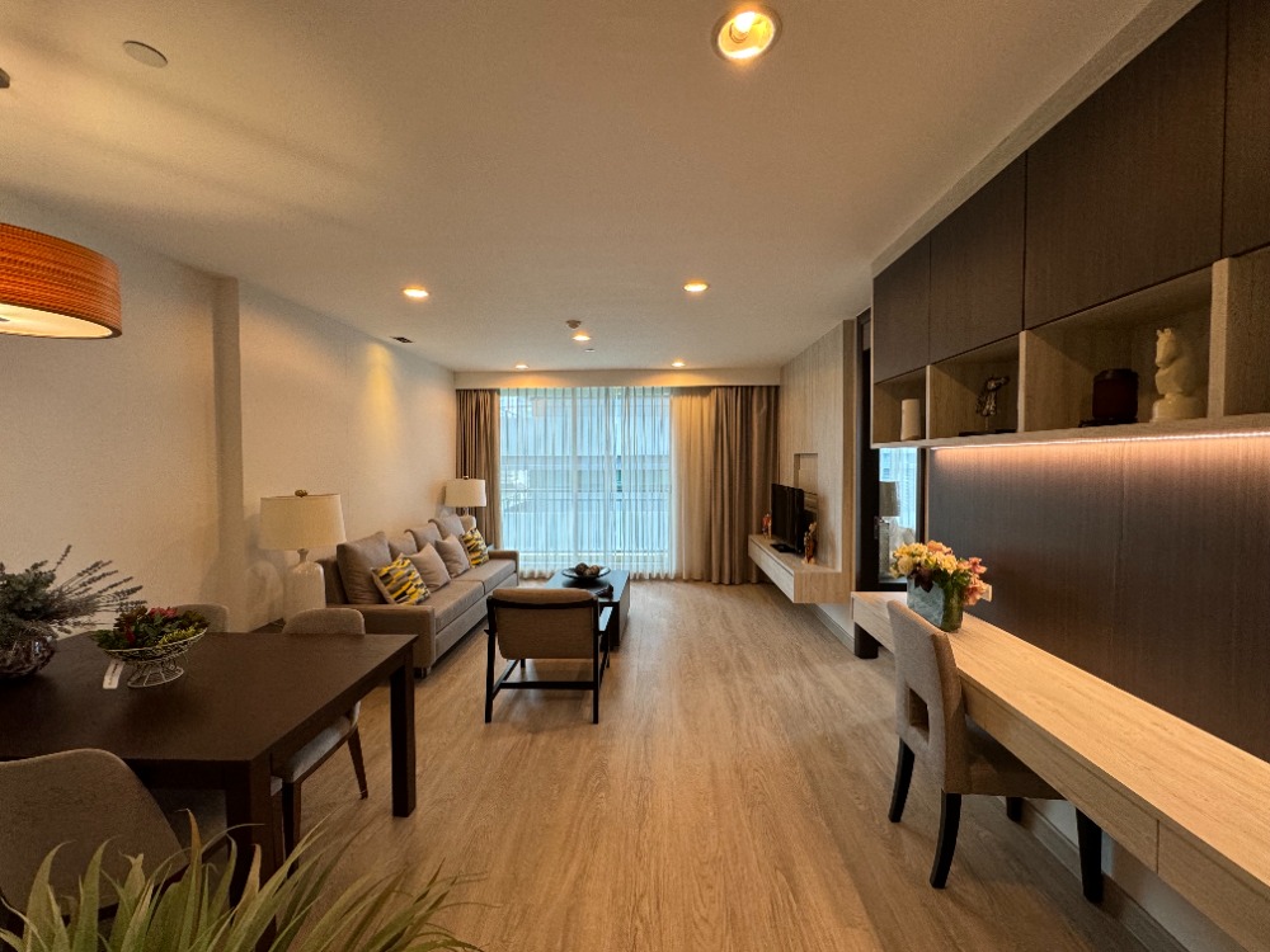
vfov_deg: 85.7
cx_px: 635
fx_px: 514
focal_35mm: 14
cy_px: 476
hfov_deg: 102.1
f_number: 2.2
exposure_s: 1/100
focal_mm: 2.22
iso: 160
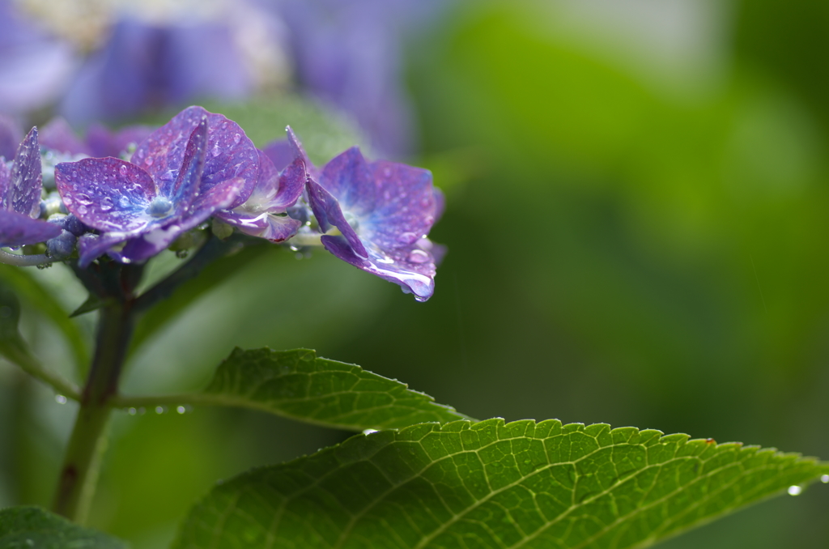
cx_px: 414
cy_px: 274
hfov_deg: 13.7
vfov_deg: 9.1
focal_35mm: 150
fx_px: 3447
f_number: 2.8
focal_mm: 100
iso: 100
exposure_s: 1/60
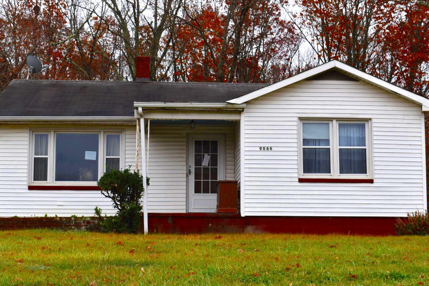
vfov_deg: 19.4
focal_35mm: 70
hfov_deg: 28.8
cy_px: 163
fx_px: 834
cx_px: 215
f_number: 8
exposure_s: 1/250
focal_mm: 38
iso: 280
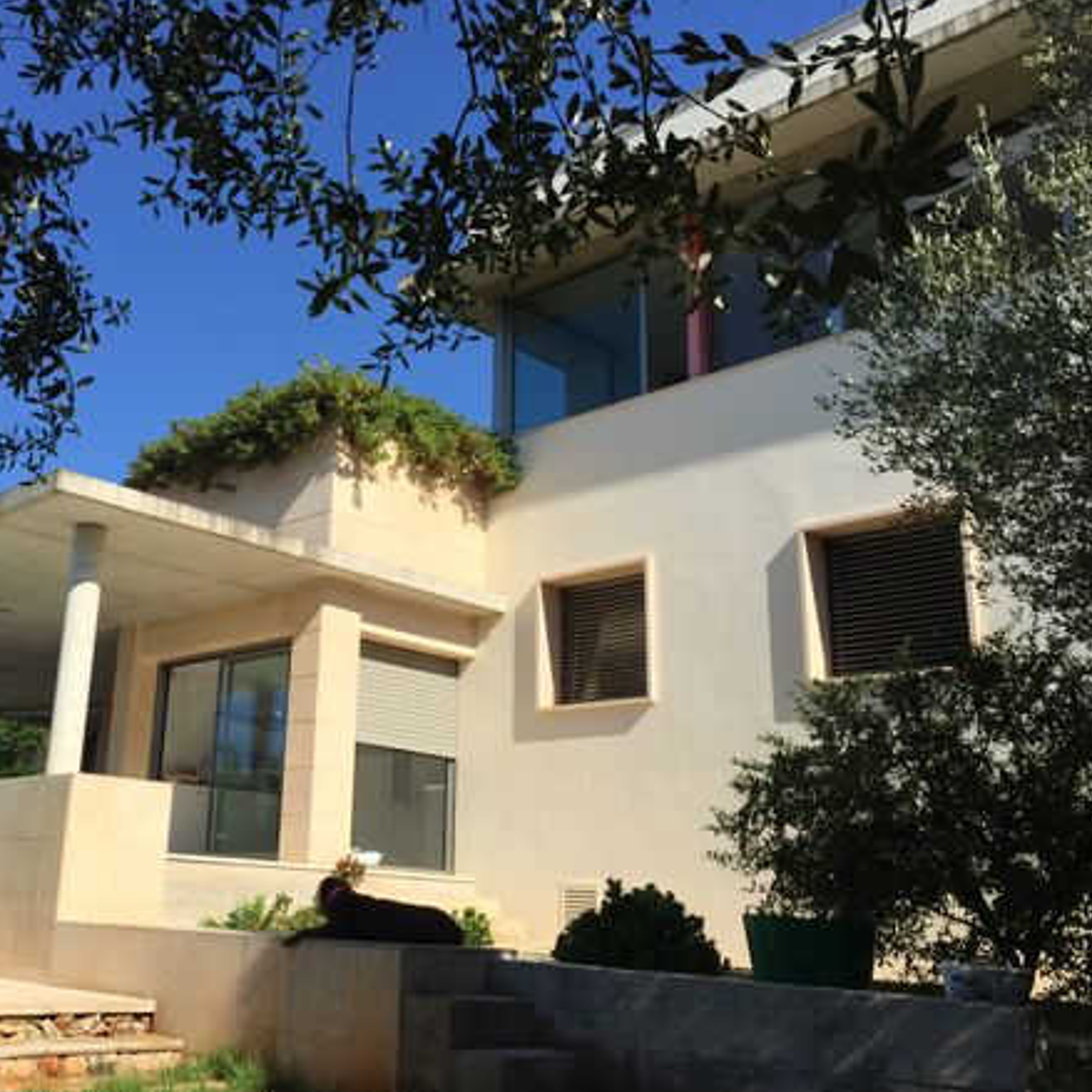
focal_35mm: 35
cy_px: 535
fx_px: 1249
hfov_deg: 46.5
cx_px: 366
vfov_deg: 47.2
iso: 32
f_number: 2.2
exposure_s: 1/2475
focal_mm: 4.15
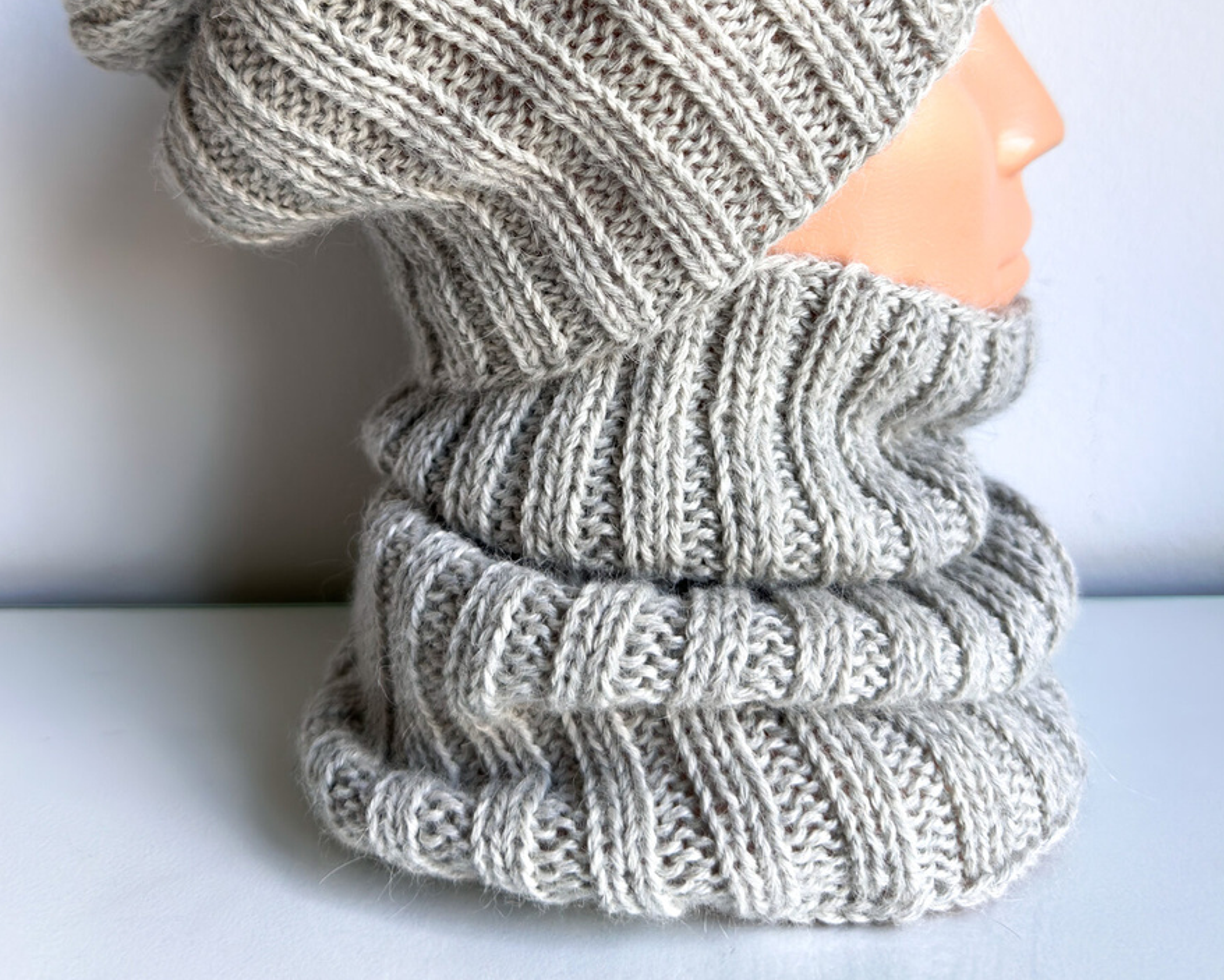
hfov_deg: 55.6
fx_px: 1160
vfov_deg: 44.4
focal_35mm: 32
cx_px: 611
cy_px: 255
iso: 64
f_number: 1.8
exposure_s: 1/125
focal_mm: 6.86
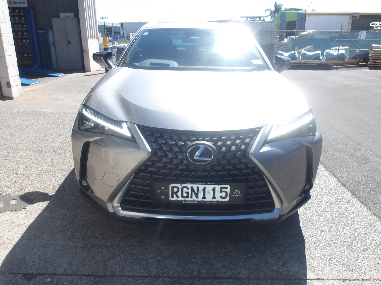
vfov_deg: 51.4
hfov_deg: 65.3
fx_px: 297
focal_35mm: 27
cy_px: 142
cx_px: 190
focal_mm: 4.9
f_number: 10.4
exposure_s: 1/60
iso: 100
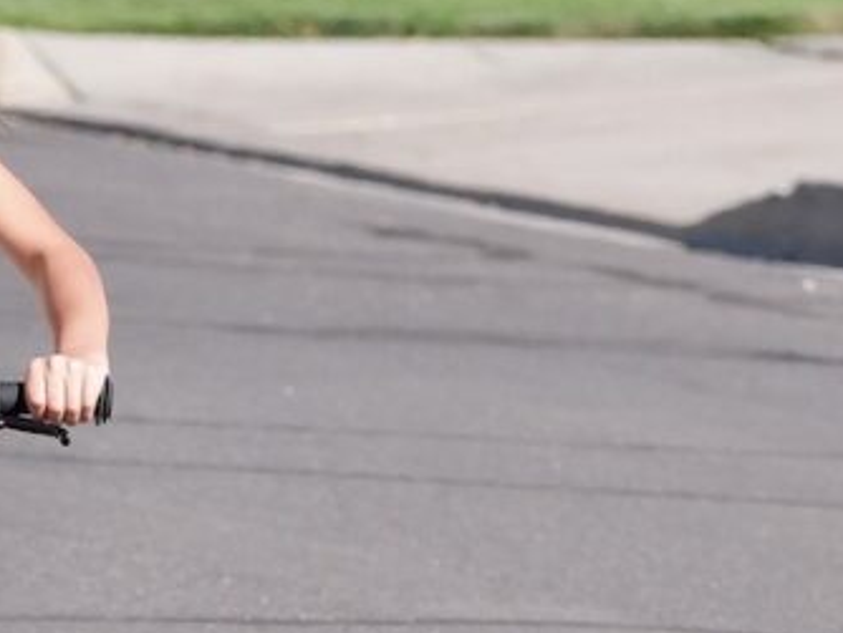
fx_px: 15061
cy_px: 599
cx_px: -247
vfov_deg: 2.4
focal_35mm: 618
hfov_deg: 3.2
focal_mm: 140
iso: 400
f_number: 5.6
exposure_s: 1/950
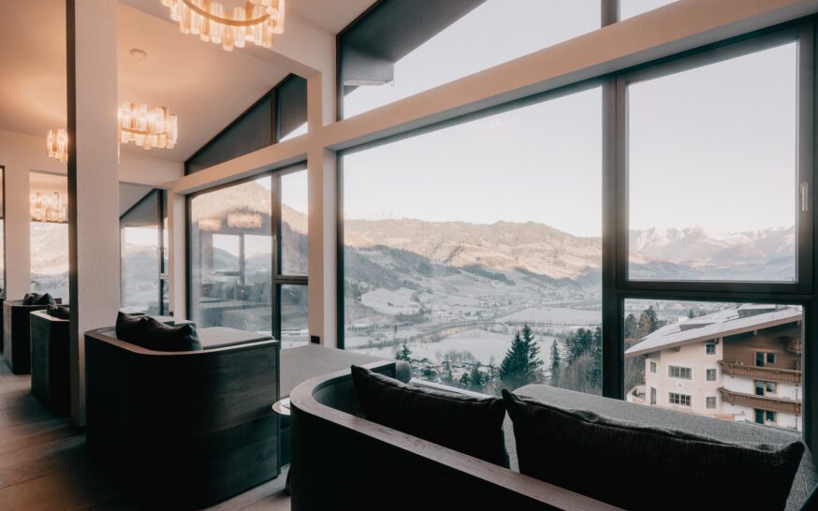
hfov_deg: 89.2
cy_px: 272
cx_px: 392
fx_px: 415
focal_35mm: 19
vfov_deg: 63.2
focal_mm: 15.5
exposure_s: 1/125
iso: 160
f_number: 11
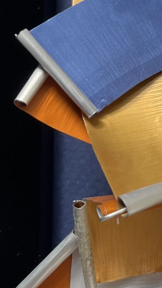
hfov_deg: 12.3
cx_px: 297
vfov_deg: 23.4
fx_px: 688
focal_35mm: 90
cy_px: 74
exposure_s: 1/121
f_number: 1.6
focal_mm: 5.1
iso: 80
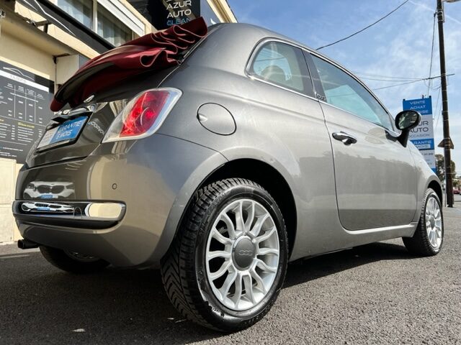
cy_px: 172
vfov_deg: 53.1
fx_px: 346
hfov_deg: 67.3
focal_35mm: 26
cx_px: 230
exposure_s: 1/4444
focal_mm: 5.7
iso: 50
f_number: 1.5
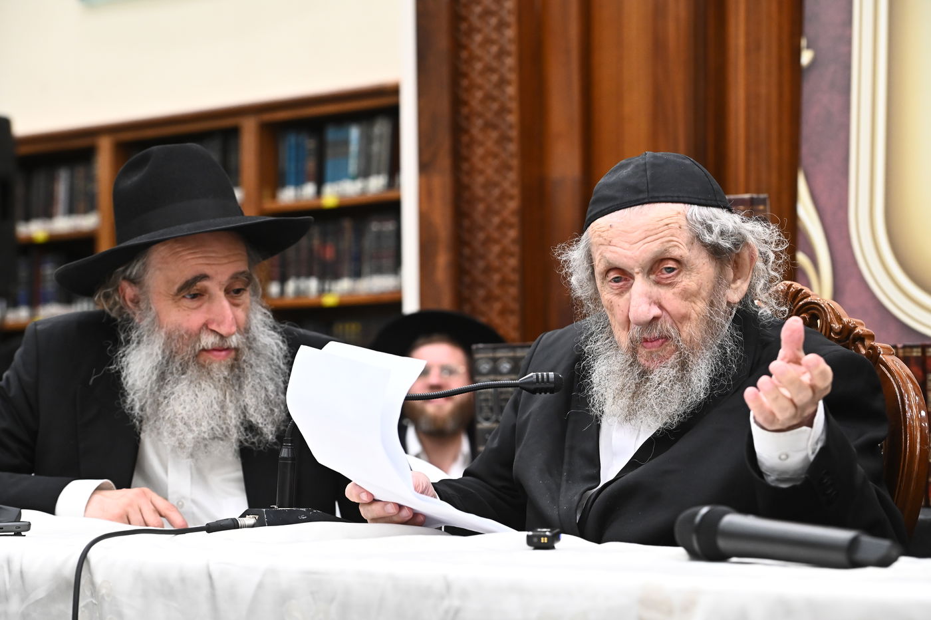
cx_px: 466
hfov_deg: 21.5
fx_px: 2456
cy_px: 310
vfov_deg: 14.4
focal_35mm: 95
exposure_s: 1/200
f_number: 5.6
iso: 3200
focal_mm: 95
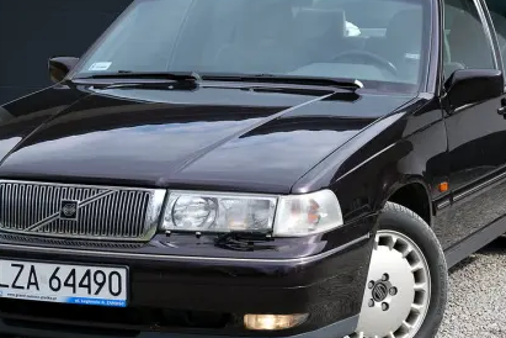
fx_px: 1729
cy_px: 165
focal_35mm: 123
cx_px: 244
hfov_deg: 16.7
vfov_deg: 11.1
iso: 160
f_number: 5.6
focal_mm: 52.7
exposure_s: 1/250
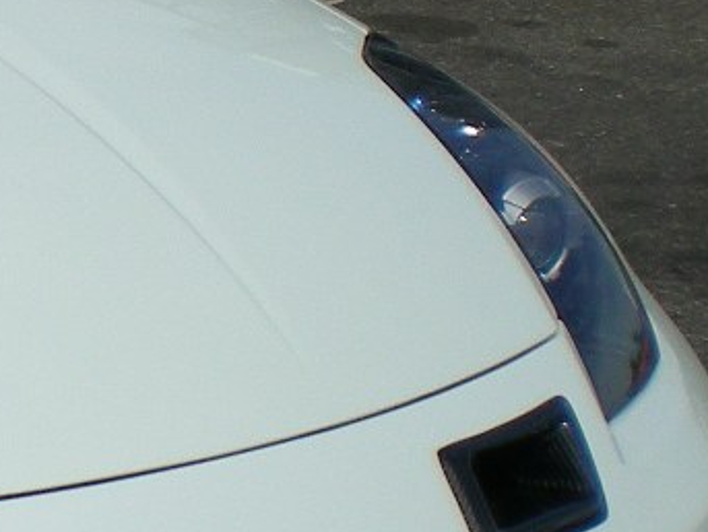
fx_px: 3481
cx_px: -758
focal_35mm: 170
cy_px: 285
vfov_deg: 8.7
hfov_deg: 10.6
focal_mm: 6.3
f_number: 4.6
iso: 50
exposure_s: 1/750
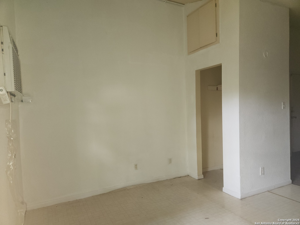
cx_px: 150
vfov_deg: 58.9
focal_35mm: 23
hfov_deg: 73.9
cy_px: 112
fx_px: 199
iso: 100
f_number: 1.8
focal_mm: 5.4
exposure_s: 1/40
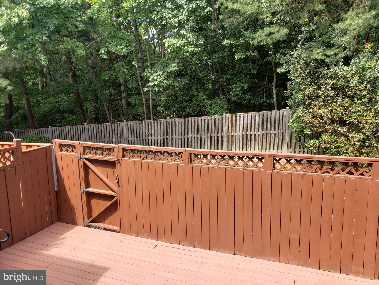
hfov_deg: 67.3
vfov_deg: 53.1
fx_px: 285
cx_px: 190
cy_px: 142
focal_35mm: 26
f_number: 2.4
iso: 50
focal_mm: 4.3
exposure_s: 1/296
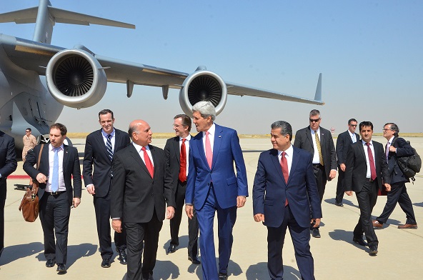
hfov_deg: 46.5
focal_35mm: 42
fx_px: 492
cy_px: 140
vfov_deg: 31.8
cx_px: 212
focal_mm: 28
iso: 1600
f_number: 16
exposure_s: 1/1000
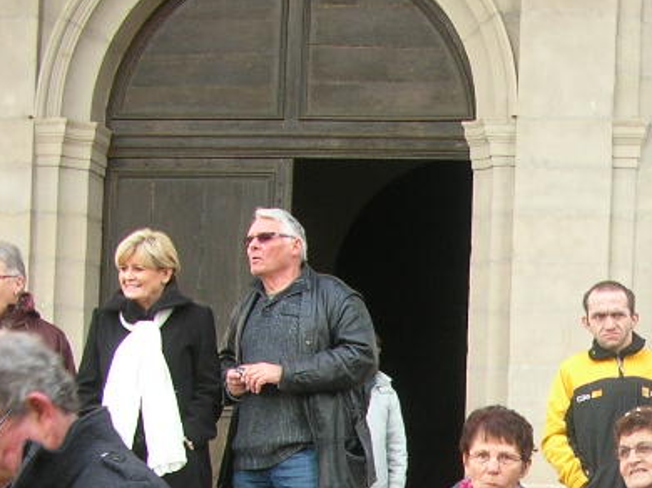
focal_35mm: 92
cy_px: 623
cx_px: 787
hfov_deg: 20.0
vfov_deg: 15.3
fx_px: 1732
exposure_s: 1/64.2
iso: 50
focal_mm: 5.8
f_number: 2.8
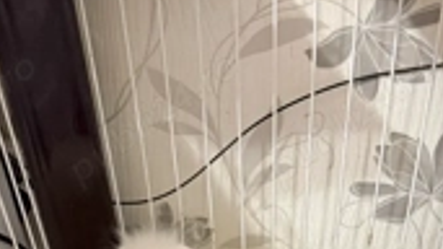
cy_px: 353
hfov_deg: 34.4
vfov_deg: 18.0
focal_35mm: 61
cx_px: 205
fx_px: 716
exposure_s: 1/33
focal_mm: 6.76
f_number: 1.78
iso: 800
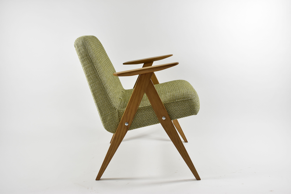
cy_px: 97
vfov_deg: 34.3
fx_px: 315
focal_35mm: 39
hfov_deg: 49.5
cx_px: 146
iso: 560
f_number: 5.6
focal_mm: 26
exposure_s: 1/125
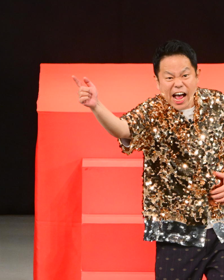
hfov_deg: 1.7
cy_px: 170
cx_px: 180
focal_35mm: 911
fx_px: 7547
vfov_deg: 2.1
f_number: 5.6
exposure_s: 1/320
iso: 3200
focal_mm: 240
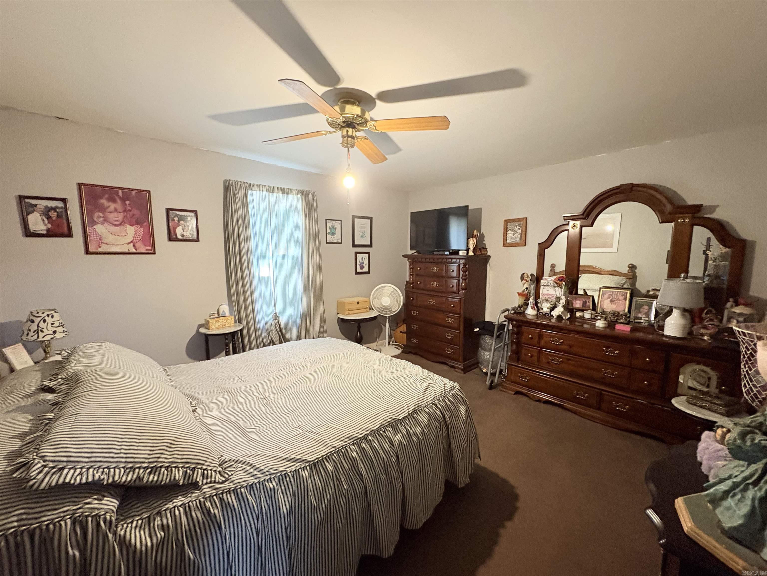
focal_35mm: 14
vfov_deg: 85.7
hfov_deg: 102.1
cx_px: 384
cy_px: 288
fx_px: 310
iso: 800
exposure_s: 1/60
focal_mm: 2.22
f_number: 2.2
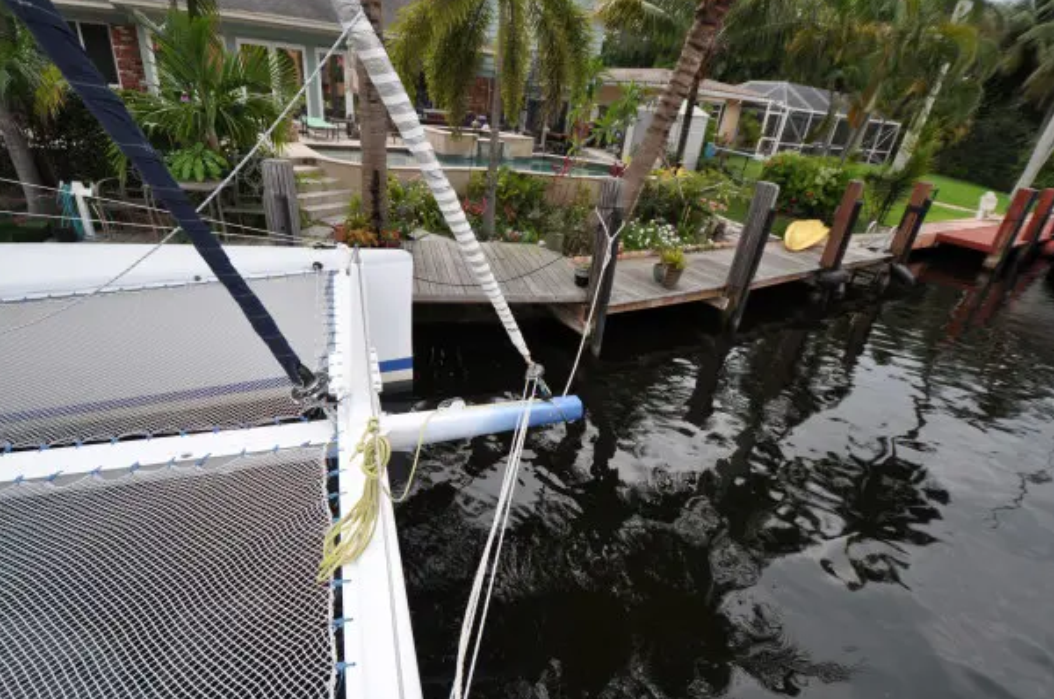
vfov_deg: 73.5
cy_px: 361
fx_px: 468
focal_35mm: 16
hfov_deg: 96.8
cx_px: 518
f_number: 3.5
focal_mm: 10
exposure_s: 1/500
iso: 200
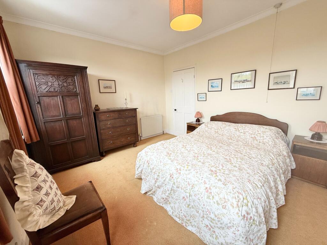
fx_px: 132
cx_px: 164
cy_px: 122
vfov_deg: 85.7
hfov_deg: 102.1
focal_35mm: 14
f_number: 2.2
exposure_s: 1/100
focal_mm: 2.22
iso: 100
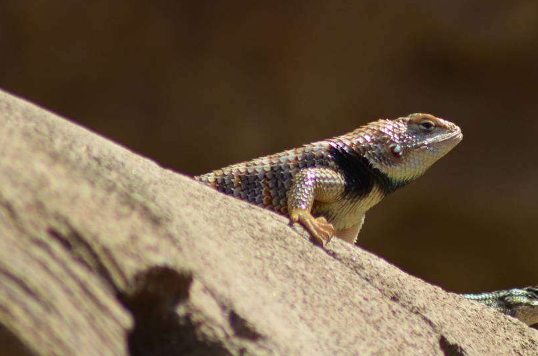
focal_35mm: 740
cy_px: 148
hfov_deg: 2.8
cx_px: 458
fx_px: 11035
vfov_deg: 1.8
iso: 400
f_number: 5.6
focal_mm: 250
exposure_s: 1/2000
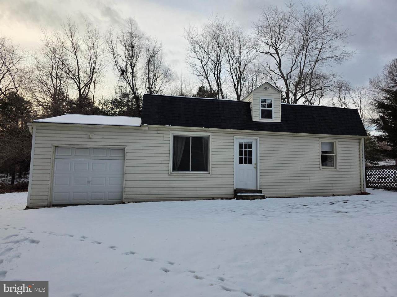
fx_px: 264
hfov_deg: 73.9
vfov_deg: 58.9
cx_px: 198
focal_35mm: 23
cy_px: 148
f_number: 1.7
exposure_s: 1/2145
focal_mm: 6.3
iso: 80
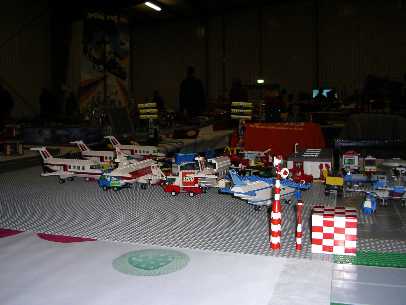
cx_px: 203
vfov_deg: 38.7
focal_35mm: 37
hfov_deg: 50.1
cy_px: 152
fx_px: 434
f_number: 2.8
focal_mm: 5.7
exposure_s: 1/60
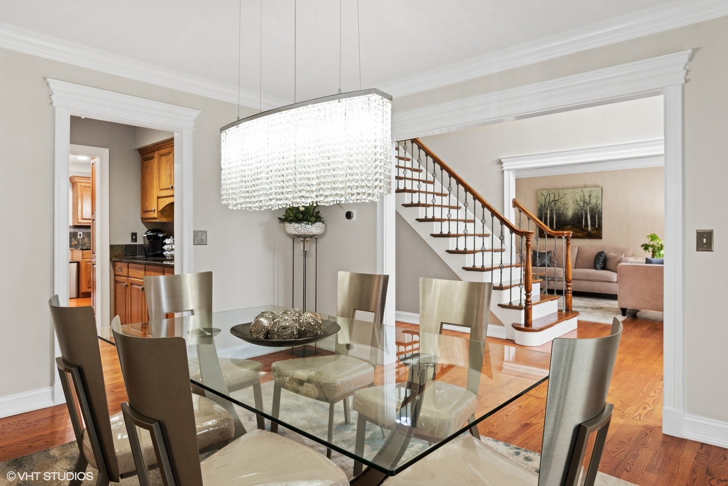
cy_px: 243
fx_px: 607
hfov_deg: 61.9
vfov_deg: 43.6
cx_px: 364
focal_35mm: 30
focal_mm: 30
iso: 400
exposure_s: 1/6
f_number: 8
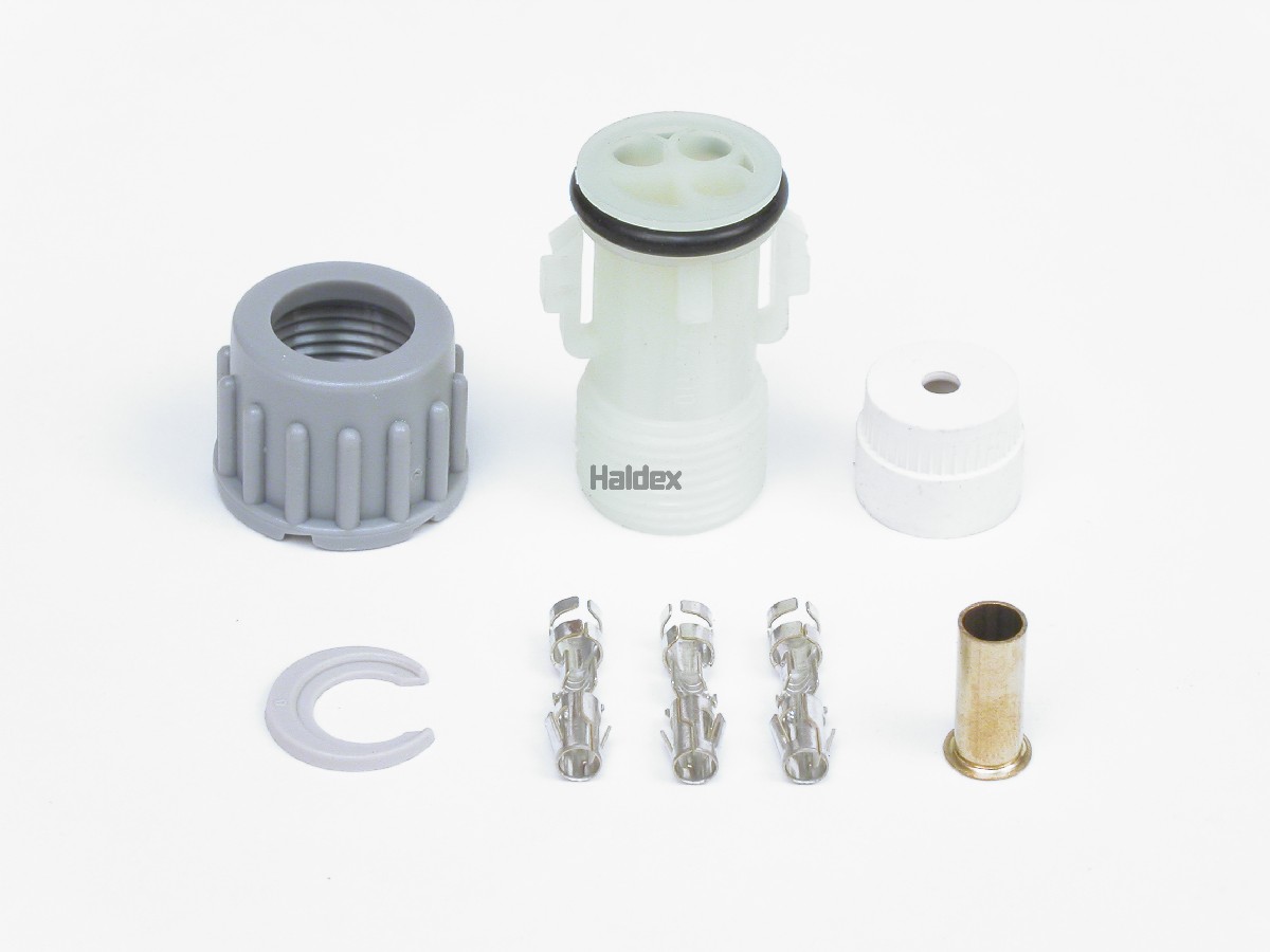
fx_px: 4182
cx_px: 635
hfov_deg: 17.3
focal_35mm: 114
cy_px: 476
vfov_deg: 13.0
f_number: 6.7
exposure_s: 1.5
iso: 100
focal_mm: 23.4
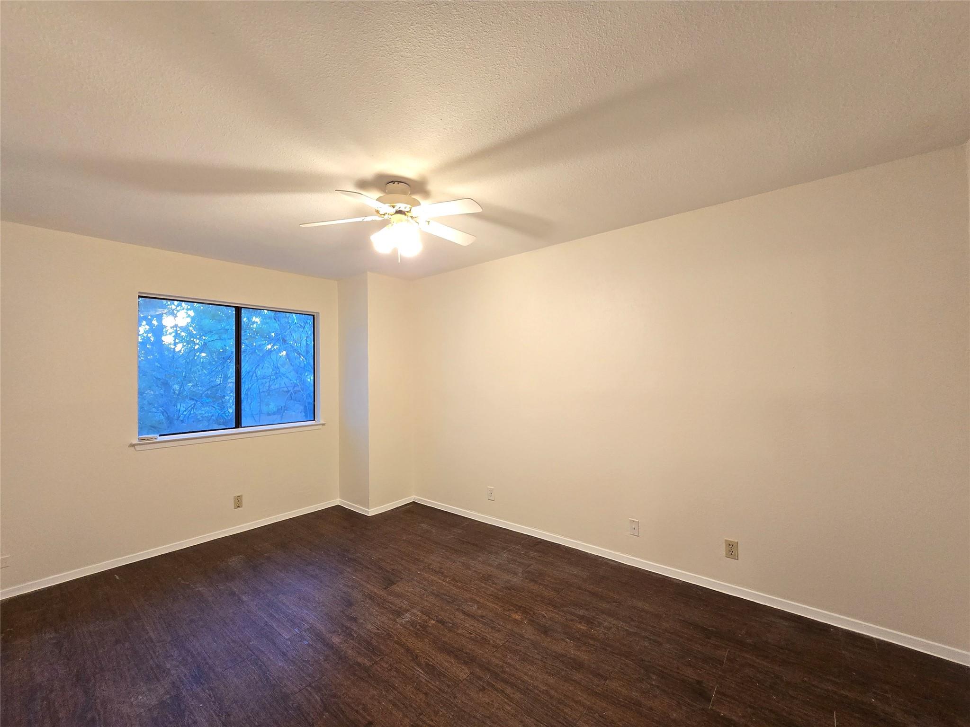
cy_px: 364
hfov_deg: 106.2
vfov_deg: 89.9
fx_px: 364
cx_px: 485
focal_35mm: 13
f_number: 2.2
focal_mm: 2.2
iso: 400
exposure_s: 1/60
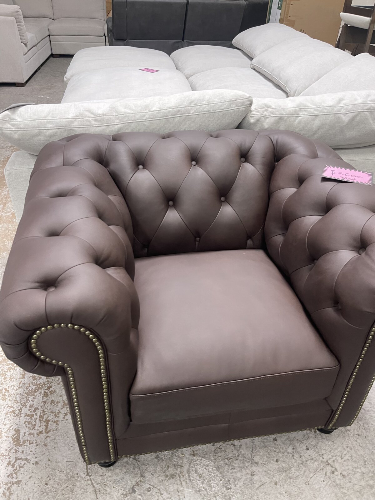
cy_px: 250
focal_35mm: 25
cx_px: 188
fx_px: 361
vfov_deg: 69.4
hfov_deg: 54.9
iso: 200
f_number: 1.6
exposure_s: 1/60
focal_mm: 5.1
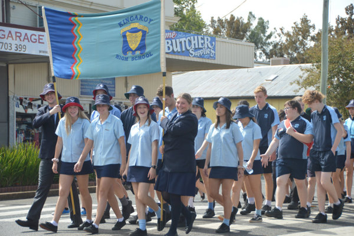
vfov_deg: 13.0
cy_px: 118
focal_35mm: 105
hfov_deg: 19.5
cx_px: 177
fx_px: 1032
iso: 180
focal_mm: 70
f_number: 5.6
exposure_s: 1/500
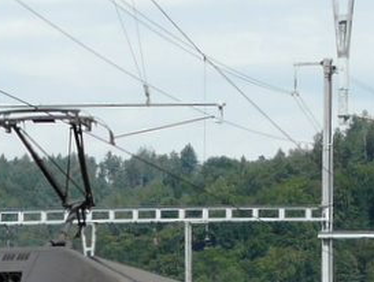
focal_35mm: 187
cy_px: 383
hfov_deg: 10.5
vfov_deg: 7.9
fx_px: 2025
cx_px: 144
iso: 100
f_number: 5.6
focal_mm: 8.3
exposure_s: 1/320
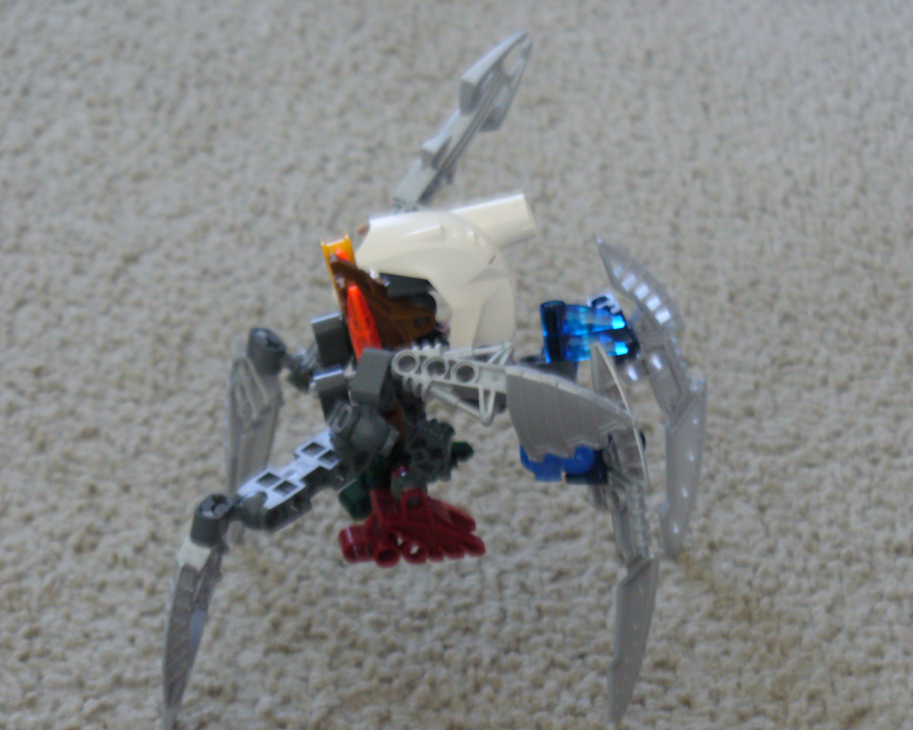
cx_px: 450
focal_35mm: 116
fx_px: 3134
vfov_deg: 13.3
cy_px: 364
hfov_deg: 16.6
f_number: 3.6
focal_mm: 18.3
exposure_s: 1/10
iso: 200
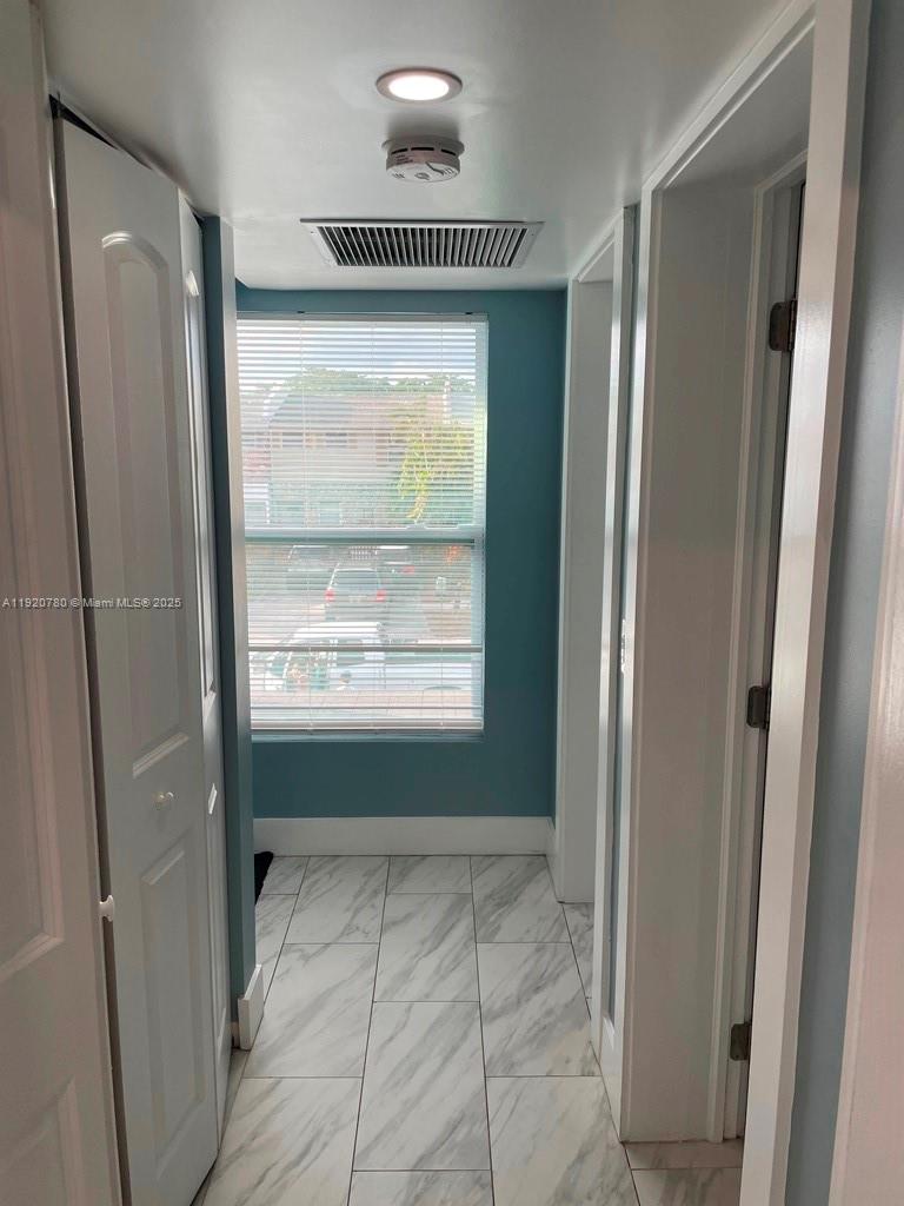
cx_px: 452
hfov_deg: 53.1
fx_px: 905
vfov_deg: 67.3
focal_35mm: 26
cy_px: 603
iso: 32
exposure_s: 1/121
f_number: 1.6
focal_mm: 4.2
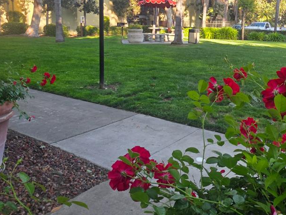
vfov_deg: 43.3
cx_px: 214
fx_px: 264
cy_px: 66
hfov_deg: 54.2
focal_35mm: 32
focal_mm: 2.2
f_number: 1.9
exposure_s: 1/120
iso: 25
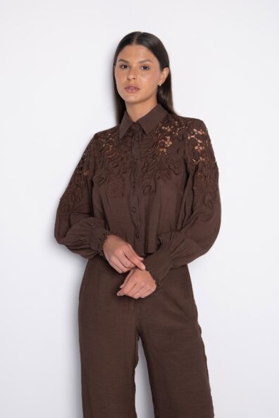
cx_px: 140
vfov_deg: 42.7
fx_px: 535
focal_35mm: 46
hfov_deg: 29.2
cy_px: 209
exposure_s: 1/160
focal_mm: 45
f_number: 5
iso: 200
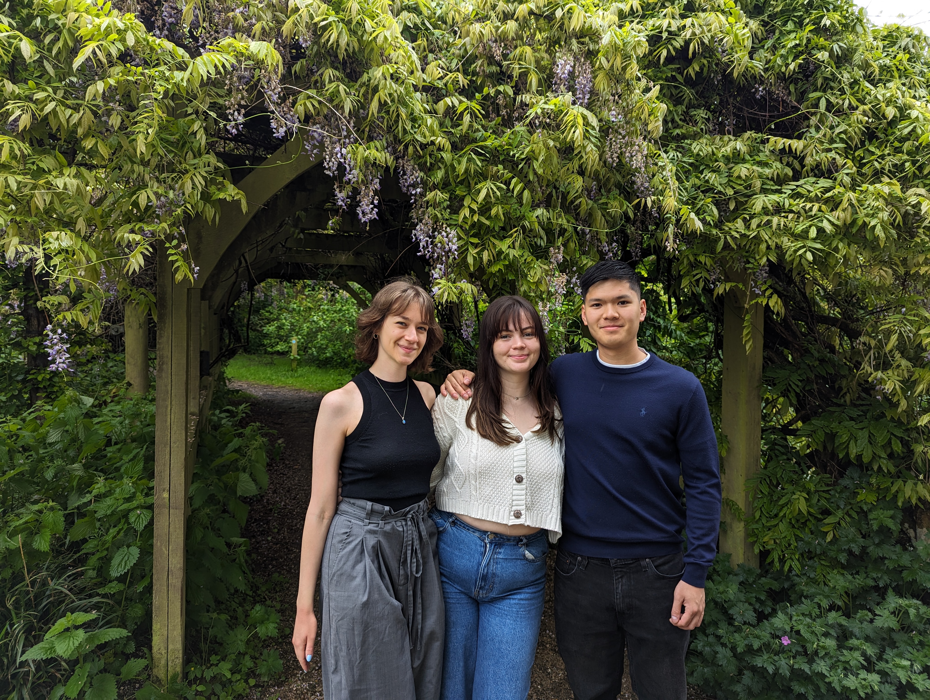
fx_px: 646
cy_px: 350
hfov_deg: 71.5
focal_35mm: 24
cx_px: 465
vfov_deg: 56.9
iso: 43
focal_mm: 6.81
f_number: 1.85
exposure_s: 1/464
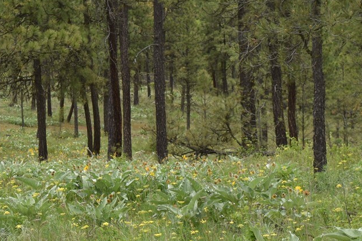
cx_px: 59
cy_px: -8
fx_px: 1467
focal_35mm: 146
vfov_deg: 9.3
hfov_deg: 14.0
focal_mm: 36
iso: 200
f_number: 8
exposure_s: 1/250
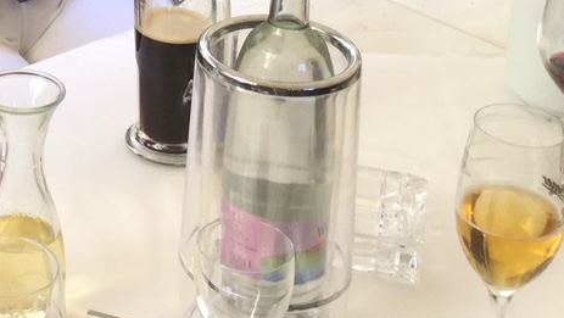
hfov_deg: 17.3
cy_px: -250
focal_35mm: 119
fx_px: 1781
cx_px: -80
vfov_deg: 9.7
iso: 25
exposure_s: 1/50
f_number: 2.4
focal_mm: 3.3
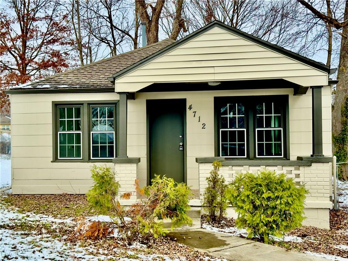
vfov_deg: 30.3
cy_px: 130
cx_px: 174
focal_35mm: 48
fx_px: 482
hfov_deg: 39.7
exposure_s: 1/1597
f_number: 1.78
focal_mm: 6.76
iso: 64
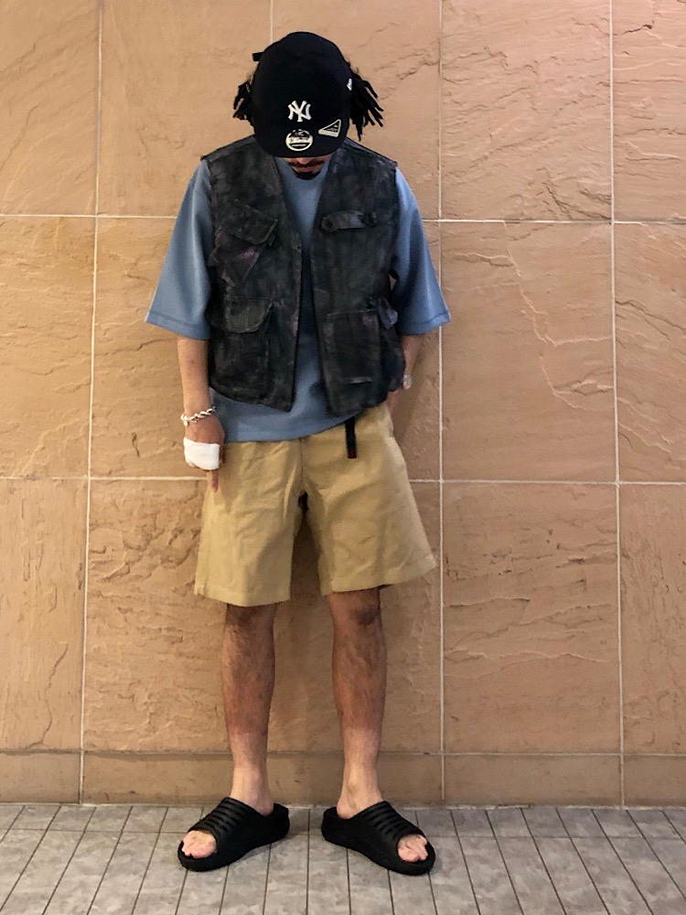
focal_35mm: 28
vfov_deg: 63.4
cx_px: 343
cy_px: 458
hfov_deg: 49.7
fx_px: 740
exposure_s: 1/17
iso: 50
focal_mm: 4
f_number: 1.8
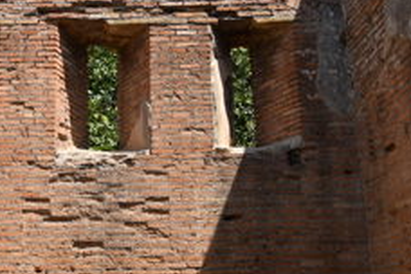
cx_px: 117
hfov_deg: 34.0
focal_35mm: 58
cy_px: 116
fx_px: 662
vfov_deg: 23.4
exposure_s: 1/320
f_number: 7.1
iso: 100
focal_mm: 22
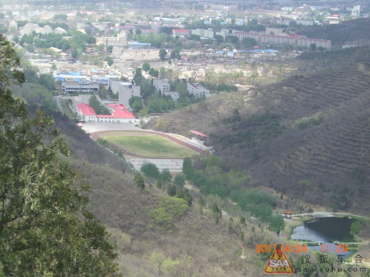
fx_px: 1219
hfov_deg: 17.3
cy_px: 138
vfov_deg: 13.0
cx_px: 185
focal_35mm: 114
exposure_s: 1/200
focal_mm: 18.6
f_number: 5.2
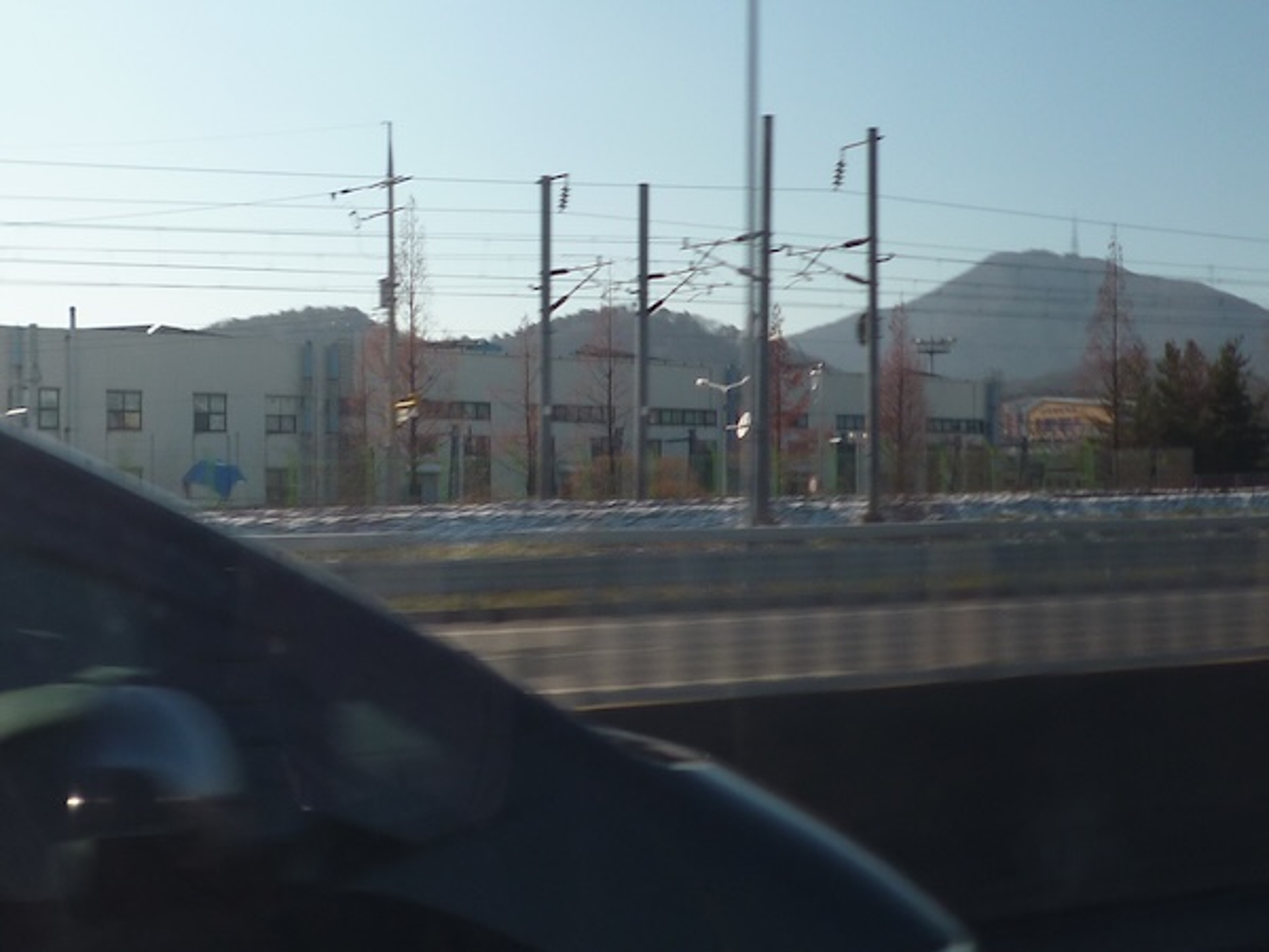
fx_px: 2016
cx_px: 634
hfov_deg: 34.9
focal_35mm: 55
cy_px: 476
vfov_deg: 26.6
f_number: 2.9
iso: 80
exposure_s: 1/80
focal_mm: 4.9
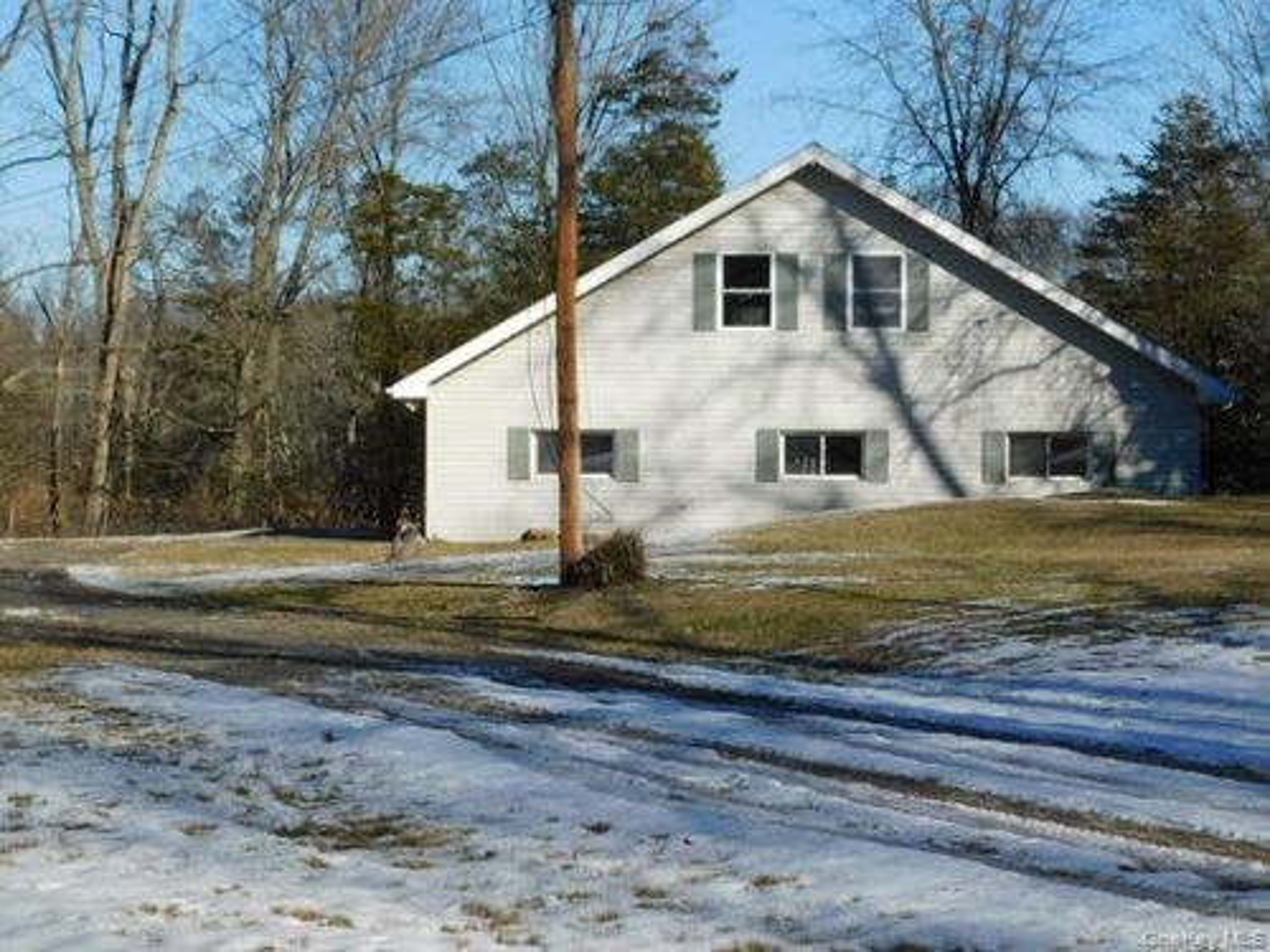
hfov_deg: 24.4
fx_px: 2935
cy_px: 476
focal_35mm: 80
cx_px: 635
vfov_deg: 18.4
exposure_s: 1/1000
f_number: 4.4
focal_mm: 14.2
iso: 125
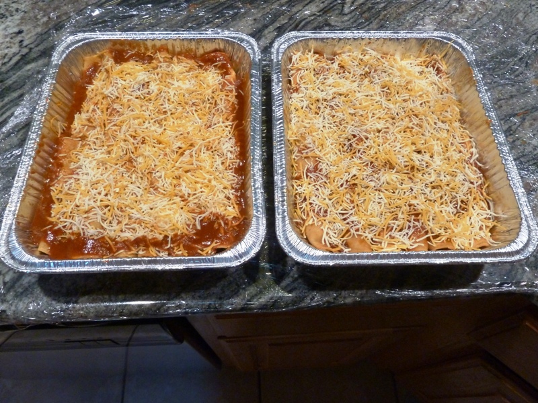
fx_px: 389
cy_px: 202
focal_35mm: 25
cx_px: 269
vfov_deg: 54.9
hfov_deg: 69.4
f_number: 3.3
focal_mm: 4.1
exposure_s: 1/25
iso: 400
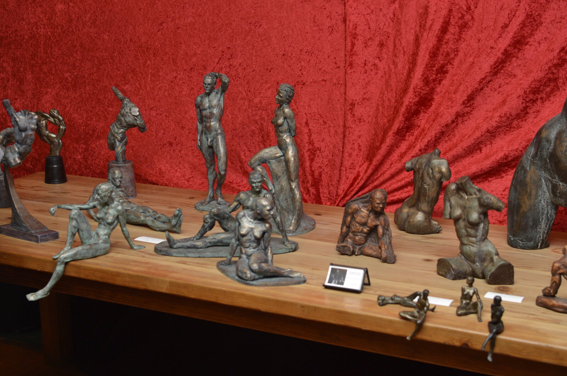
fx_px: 825
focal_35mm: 52
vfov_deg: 25.6
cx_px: 284
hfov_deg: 37.9
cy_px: 188
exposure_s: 1/60
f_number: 4
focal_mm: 35
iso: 800
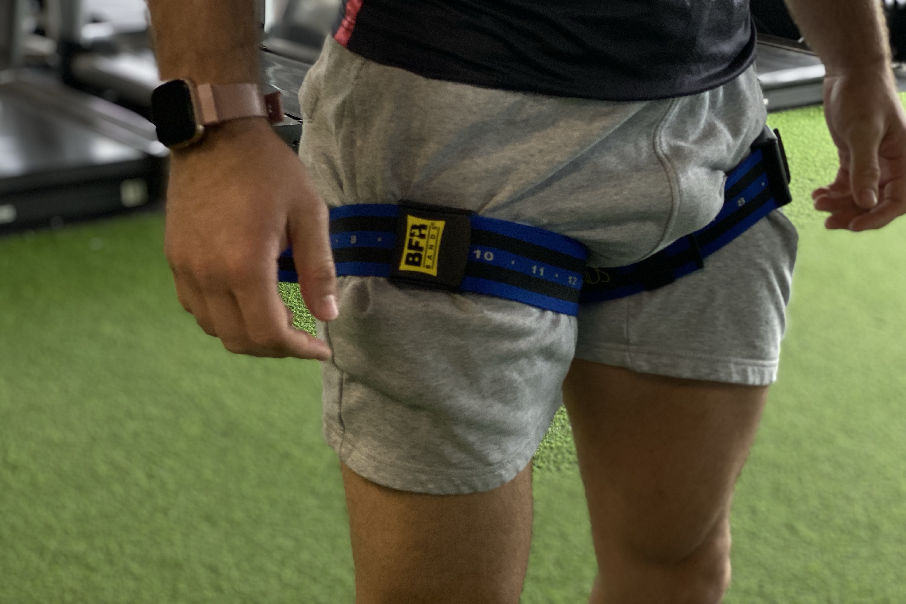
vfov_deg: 24.6
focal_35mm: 55
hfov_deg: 36.2
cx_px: 454
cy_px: 260
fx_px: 1384
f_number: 2
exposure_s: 1/60
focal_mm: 6
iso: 125
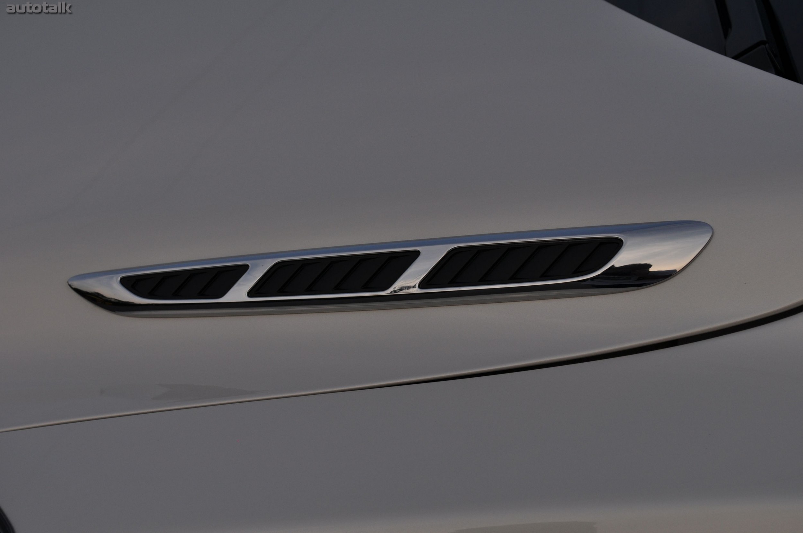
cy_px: 266
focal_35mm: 82
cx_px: 402
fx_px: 1838
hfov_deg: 24.6
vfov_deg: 16.5
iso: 200
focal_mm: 55
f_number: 8
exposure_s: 1/250
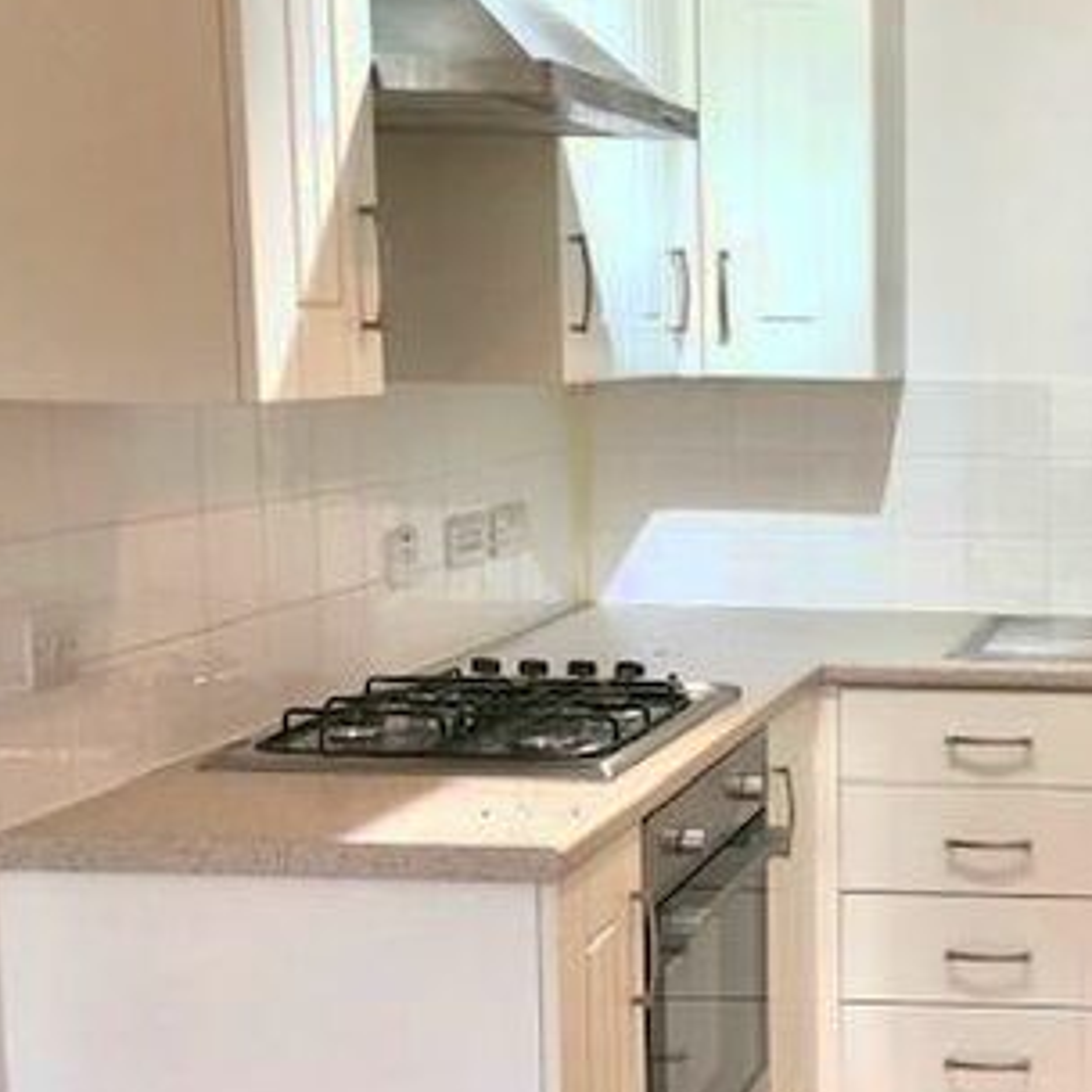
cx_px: 1164
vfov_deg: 30.0
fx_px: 2034
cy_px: 623
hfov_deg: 27.8
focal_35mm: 57
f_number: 1.8
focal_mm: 4
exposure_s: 1/33
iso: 32
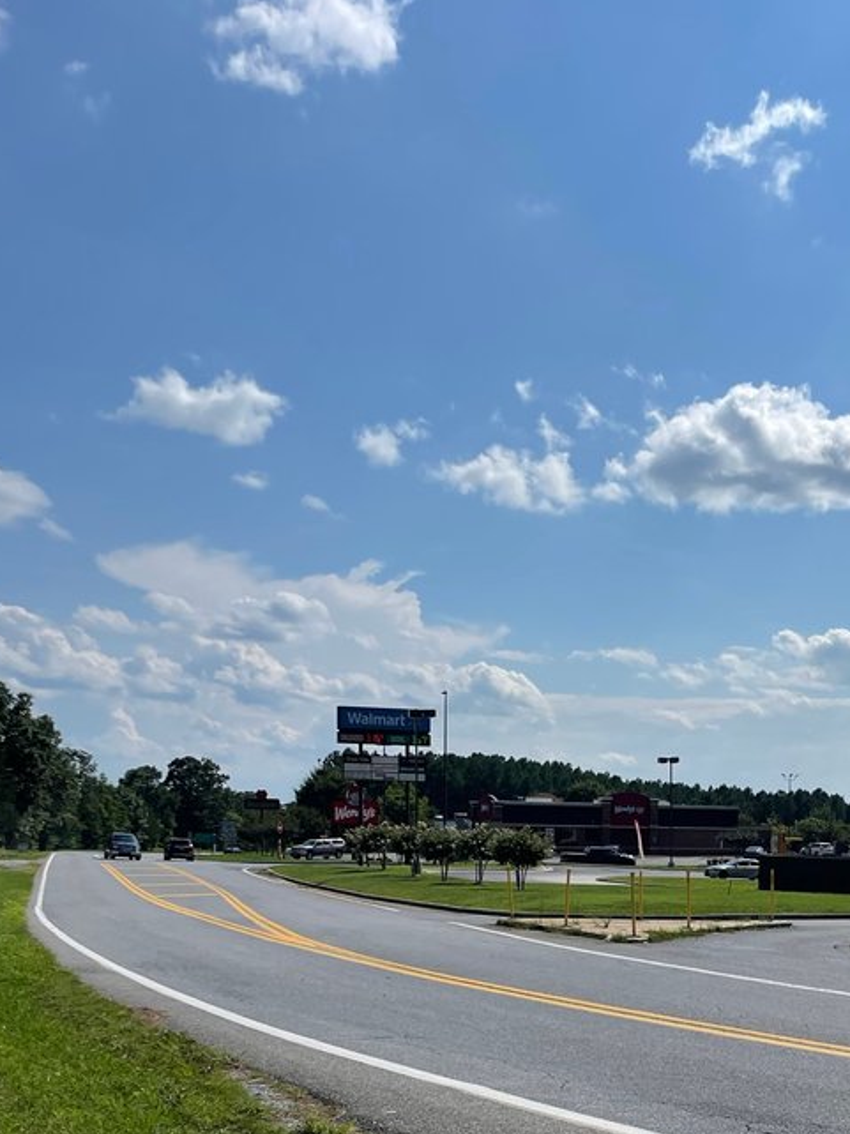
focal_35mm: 46
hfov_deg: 30.7
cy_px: 903
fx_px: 1507
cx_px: 683
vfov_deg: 39.7
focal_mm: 4.2
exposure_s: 1/9091
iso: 32
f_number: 1.6
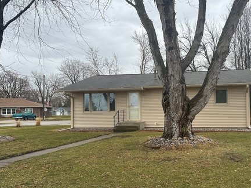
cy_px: 109
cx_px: 179
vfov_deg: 40.5
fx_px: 254
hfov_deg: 51.1
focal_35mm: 35
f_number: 1.78
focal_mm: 6.86
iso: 80
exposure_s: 1/1393
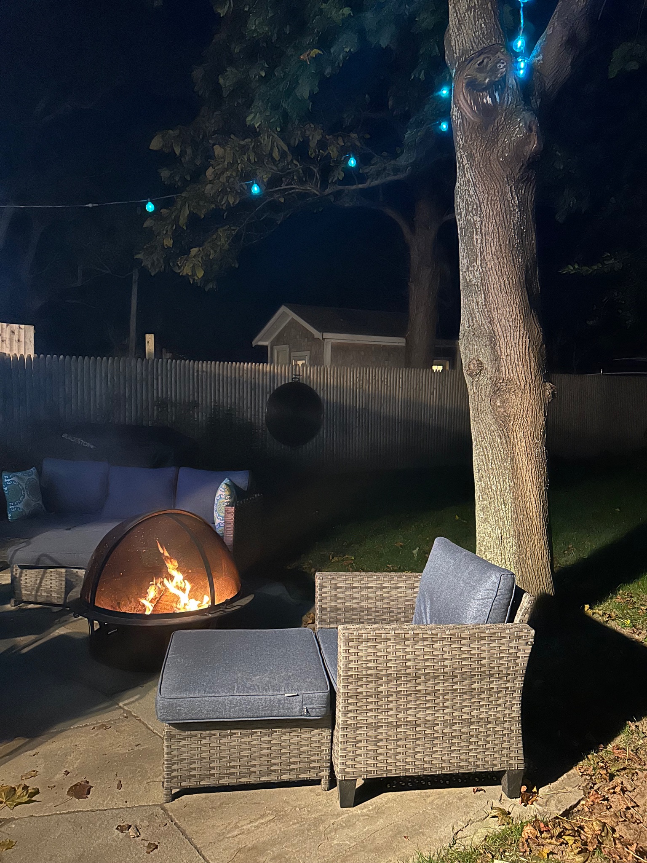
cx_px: 324
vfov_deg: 67.3
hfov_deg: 53.1
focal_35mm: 26
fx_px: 648
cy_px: 432
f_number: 1.5
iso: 1000
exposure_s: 1/20
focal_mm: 5.7
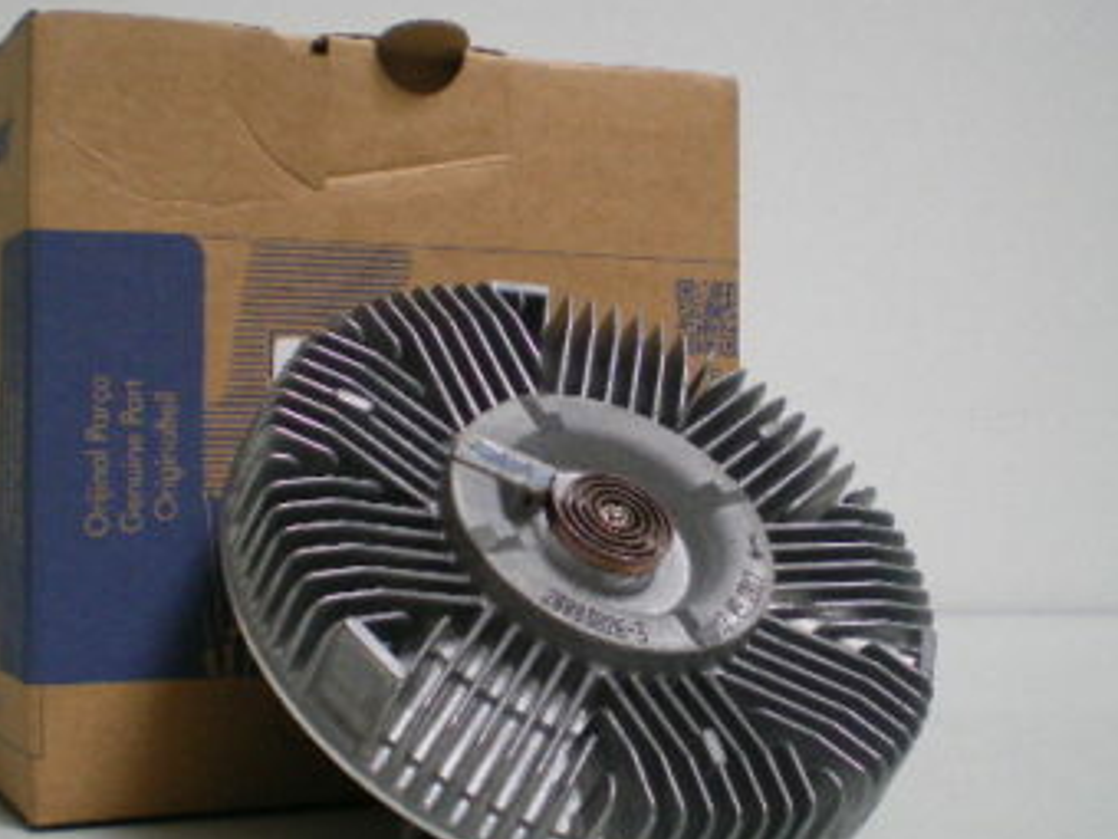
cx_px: 493
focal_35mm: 57
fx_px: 1841
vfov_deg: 25.7
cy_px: 433
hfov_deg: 33.7
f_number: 3.1
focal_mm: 6.3
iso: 250
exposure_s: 1/30
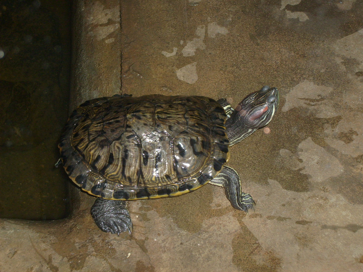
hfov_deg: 27.0
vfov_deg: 20.4
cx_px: 182
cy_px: 136
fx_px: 755
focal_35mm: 72
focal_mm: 12
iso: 100
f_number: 3.9
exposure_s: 1/60
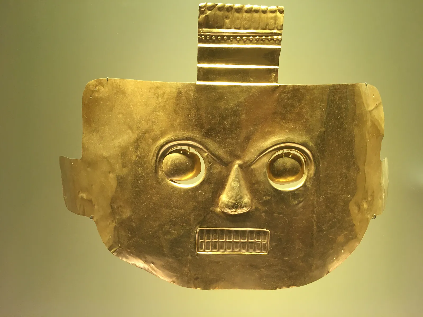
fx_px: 354
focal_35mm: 29
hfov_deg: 61.7
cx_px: 212
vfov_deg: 48.2
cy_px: 158
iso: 80
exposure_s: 1/30
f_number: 2.2
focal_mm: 4.15
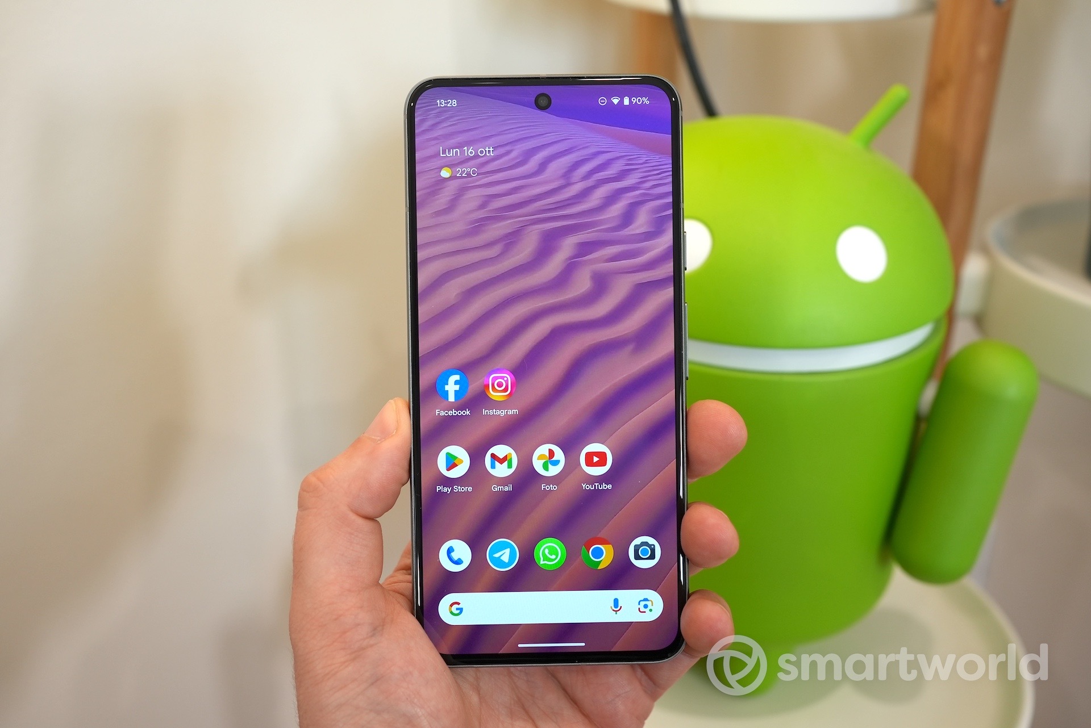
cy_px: 364
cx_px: 546
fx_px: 1061
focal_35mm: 35
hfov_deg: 54.4
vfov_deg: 37.9
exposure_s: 1/60
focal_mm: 35
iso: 500
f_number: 5.6
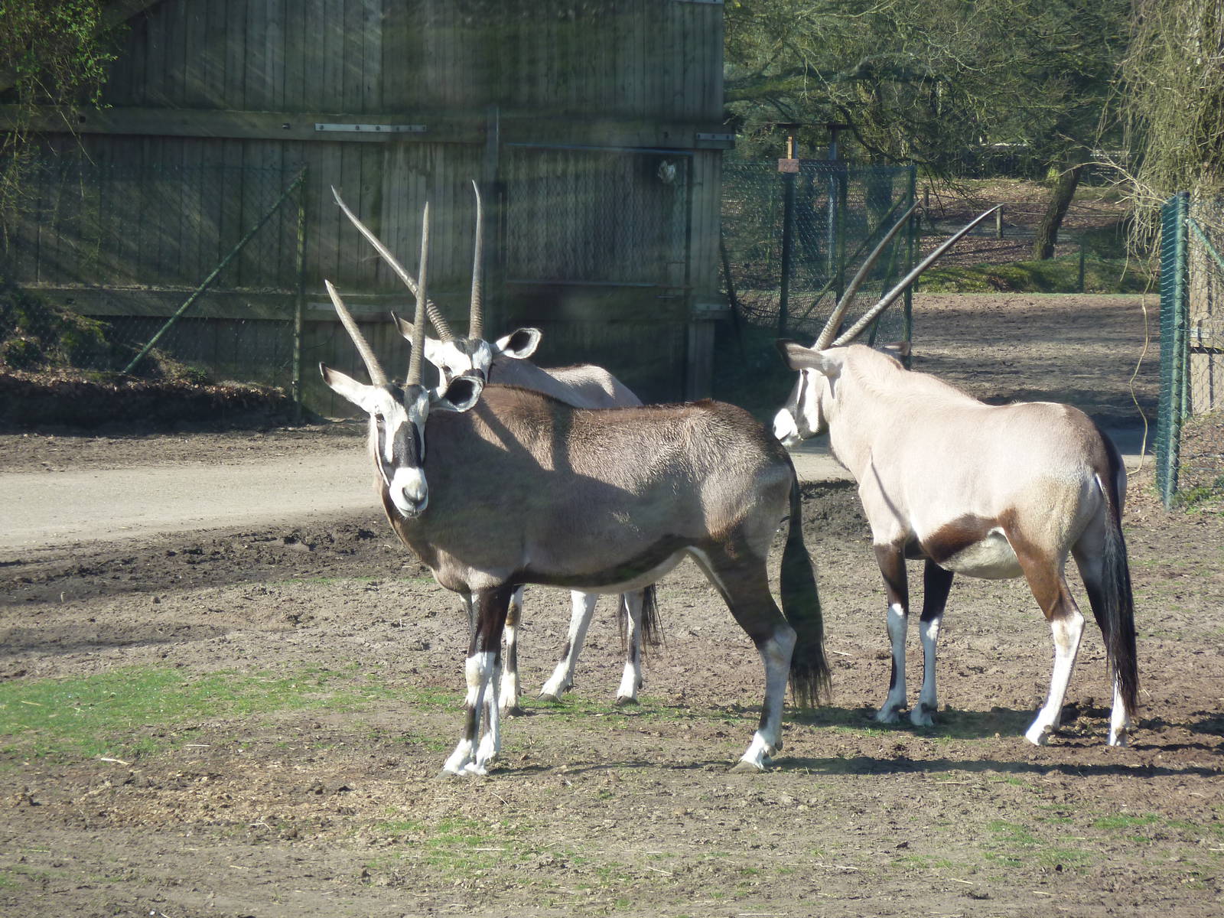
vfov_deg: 5.3
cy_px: 459
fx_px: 9830
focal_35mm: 278
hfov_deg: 7.1
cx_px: 612
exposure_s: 1/125
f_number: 4.8
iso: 80
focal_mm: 45.7
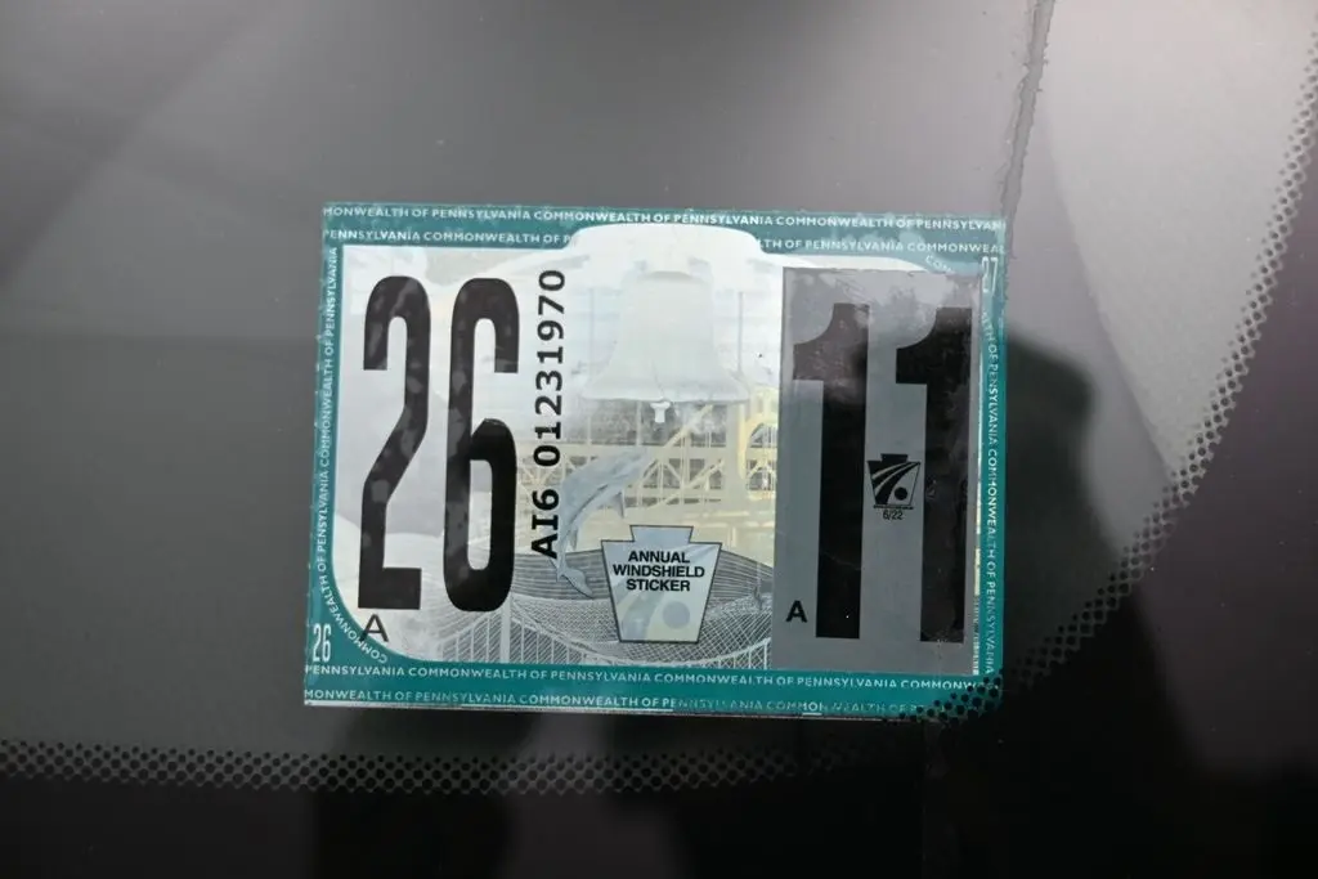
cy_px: 440
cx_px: 659
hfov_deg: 51.3
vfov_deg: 35.5
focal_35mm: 38
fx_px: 1373
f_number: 4.2
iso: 250
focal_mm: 25
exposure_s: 1/250
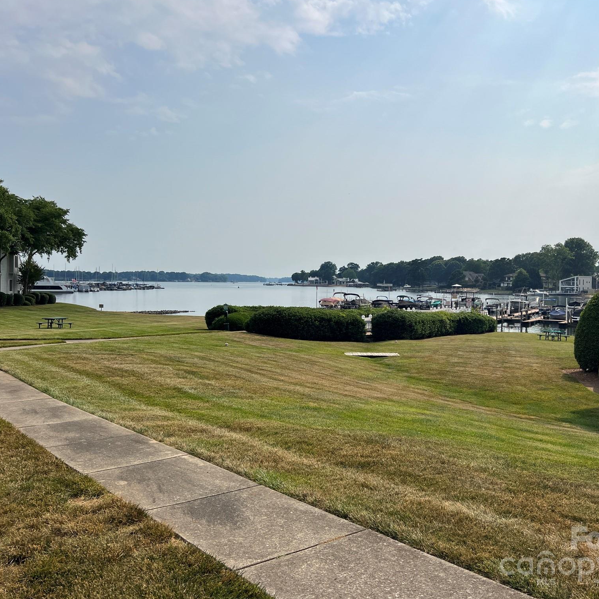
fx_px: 607
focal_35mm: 31
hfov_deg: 52.5
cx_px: 319
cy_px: 298
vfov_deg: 52.5
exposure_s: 1/12658
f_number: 1.5
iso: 50
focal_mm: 5.7
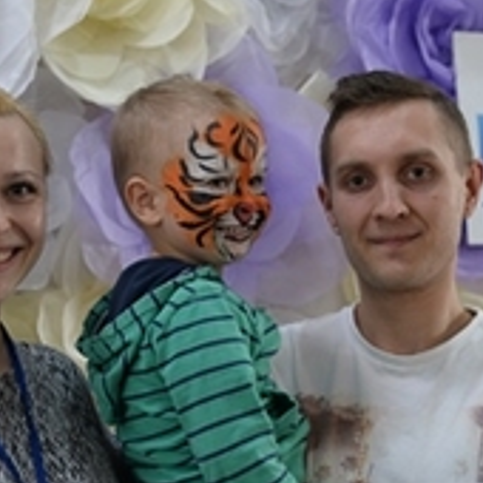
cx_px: 202
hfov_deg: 16.6
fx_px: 1658
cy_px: 467
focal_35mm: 105
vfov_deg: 16.3
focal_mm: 35
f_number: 2.2
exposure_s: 1/125
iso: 640
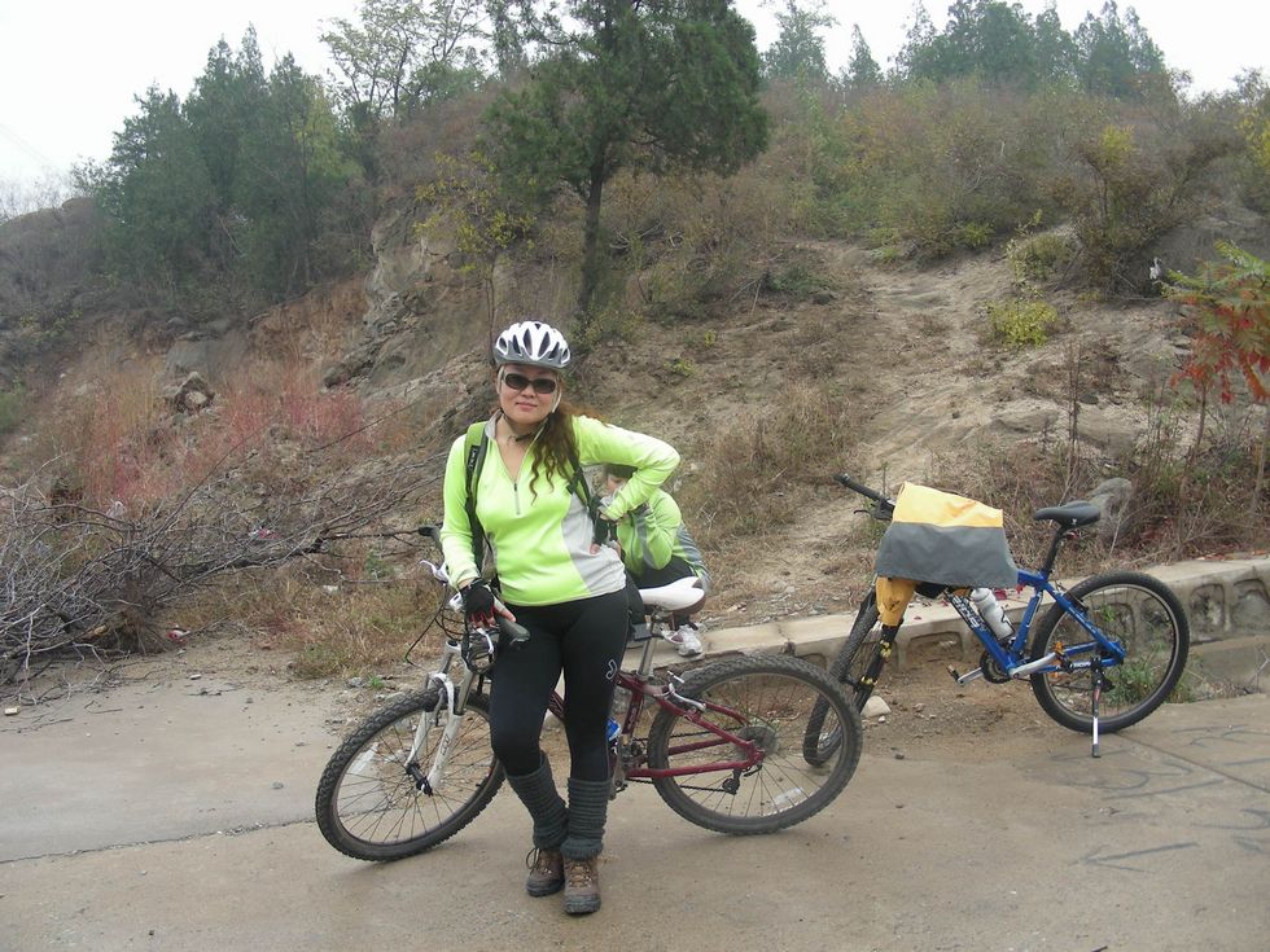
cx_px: 635
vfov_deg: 37.7
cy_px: 476
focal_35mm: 38
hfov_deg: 49.0
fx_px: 1394
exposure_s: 1/92.2
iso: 50
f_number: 3.5
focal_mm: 6.3
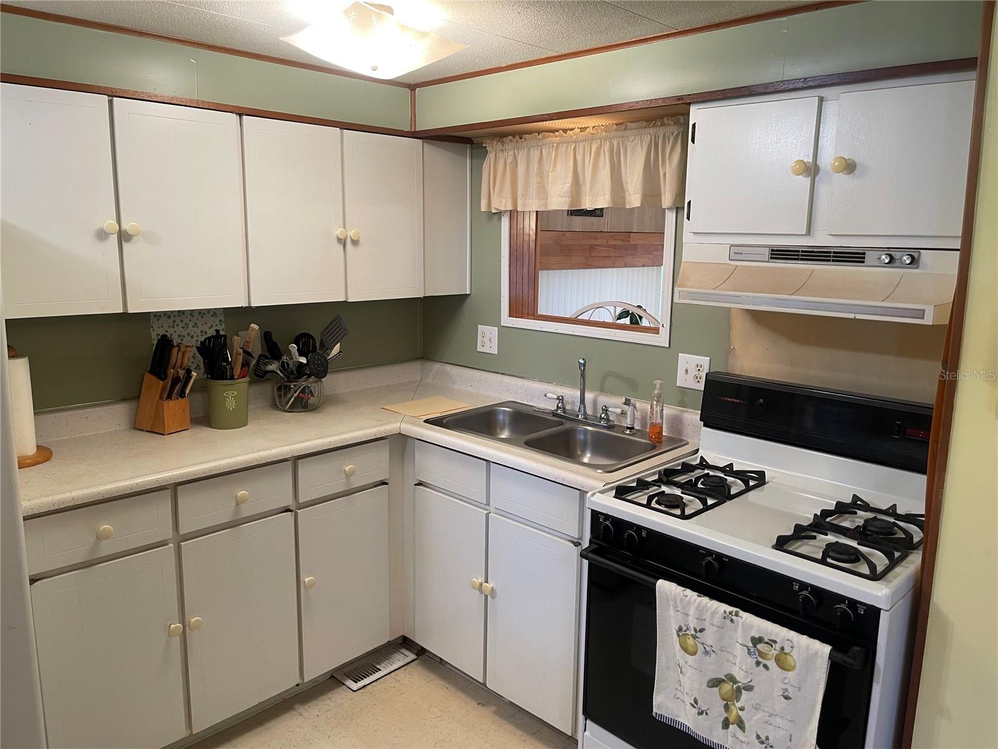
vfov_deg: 54.9
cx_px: 499
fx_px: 721
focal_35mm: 25
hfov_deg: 69.4
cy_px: 374
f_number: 1.6
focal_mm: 5.1
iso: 80
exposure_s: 1/60
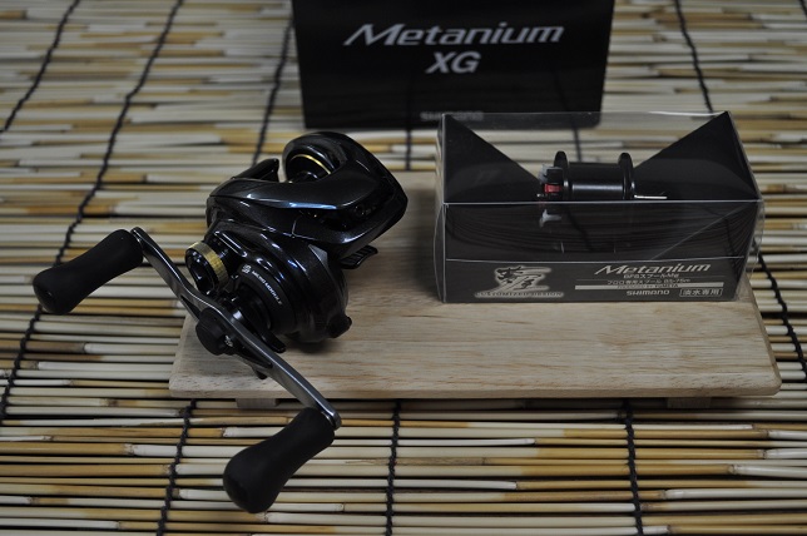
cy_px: 268
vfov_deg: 29.8
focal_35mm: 45
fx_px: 1008
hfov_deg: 43.6
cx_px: 404
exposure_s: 1/60
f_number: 4.5
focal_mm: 30
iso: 560
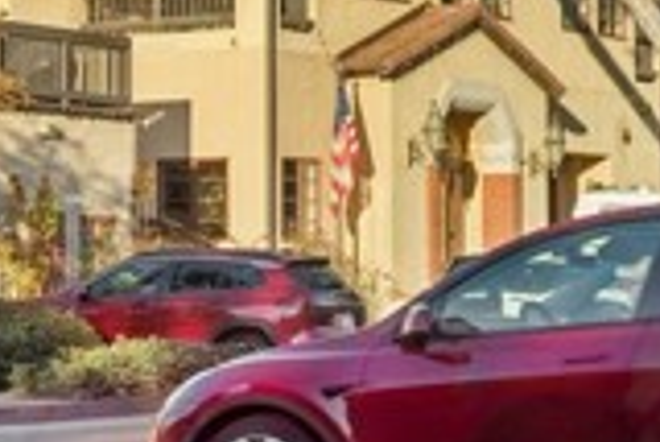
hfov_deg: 10.9
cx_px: -425
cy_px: -87
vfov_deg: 7.6
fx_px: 3303
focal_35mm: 180
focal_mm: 45
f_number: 8
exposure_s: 1/160
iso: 100
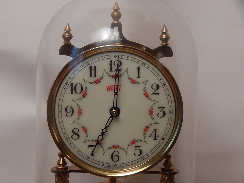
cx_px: 122
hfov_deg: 17.3
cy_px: 92
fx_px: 804
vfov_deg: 13.0
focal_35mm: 114
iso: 125
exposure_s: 1/30
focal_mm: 20.5
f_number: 4.6
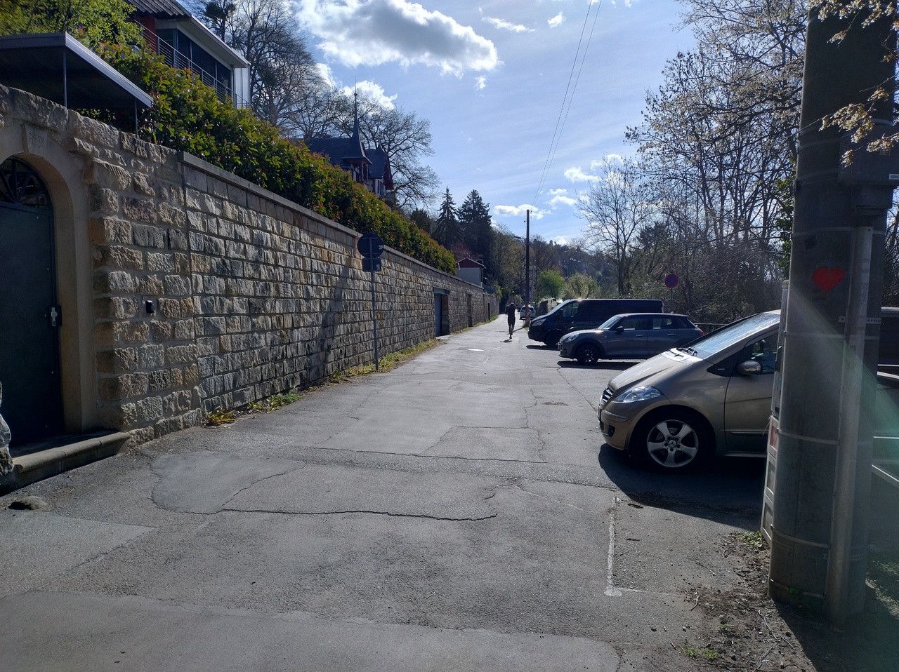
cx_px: 450
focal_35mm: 25
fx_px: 649
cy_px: 336
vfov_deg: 54.8
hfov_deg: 69.4
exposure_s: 1/1282
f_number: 1.7
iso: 100
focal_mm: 4.71
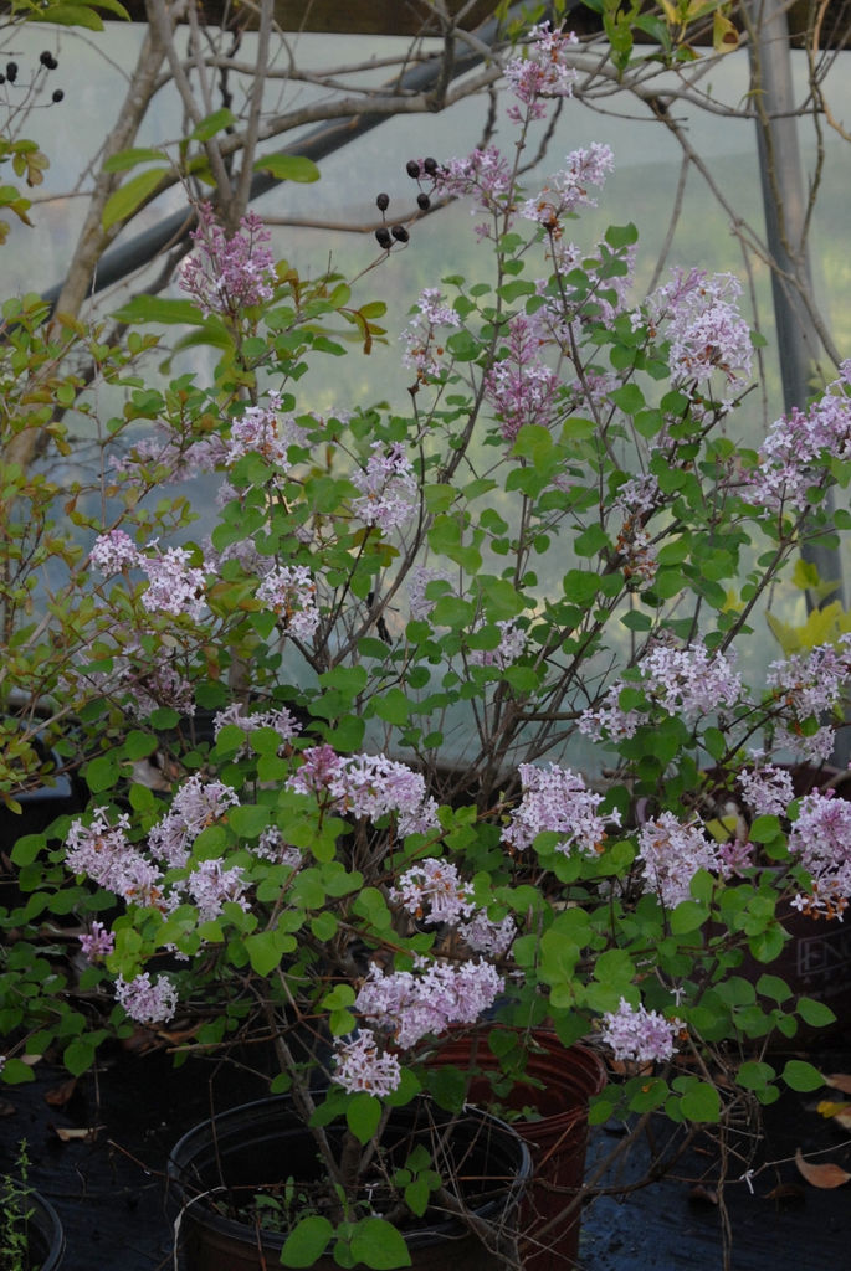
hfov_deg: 15.2
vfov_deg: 22.6
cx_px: 426
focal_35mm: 90
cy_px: 636
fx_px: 3183
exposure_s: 1/180
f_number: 7.1
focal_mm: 60
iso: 400
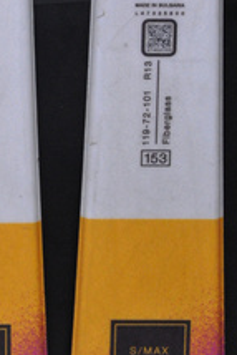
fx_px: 2790
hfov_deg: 4.9
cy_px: 80
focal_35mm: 283
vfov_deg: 7.3
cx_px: 59
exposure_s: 1/125
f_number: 9.5
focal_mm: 90
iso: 3200
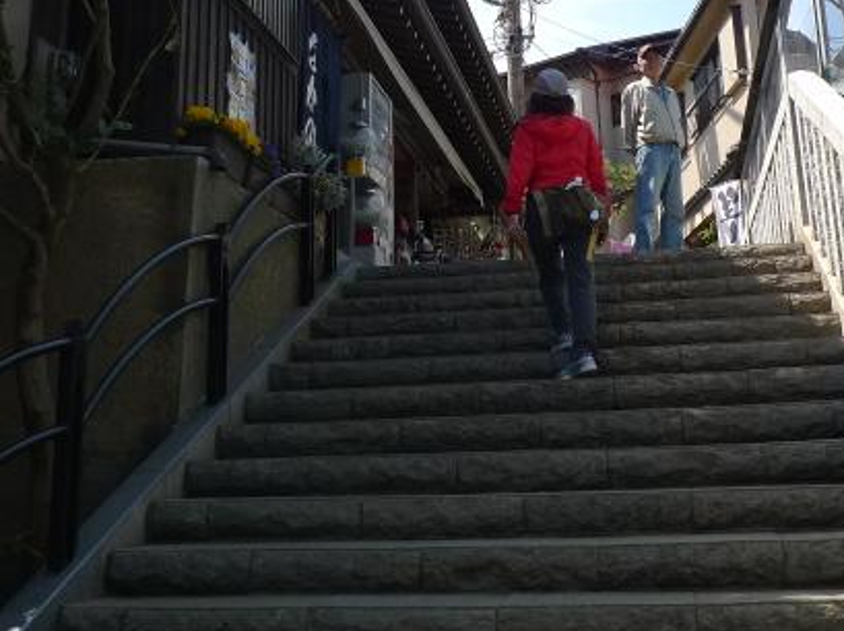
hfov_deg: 40.3
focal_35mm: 47
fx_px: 1145
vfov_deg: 30.2
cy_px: 136
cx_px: 495
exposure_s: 1/500
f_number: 3.5
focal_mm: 5.1
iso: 80
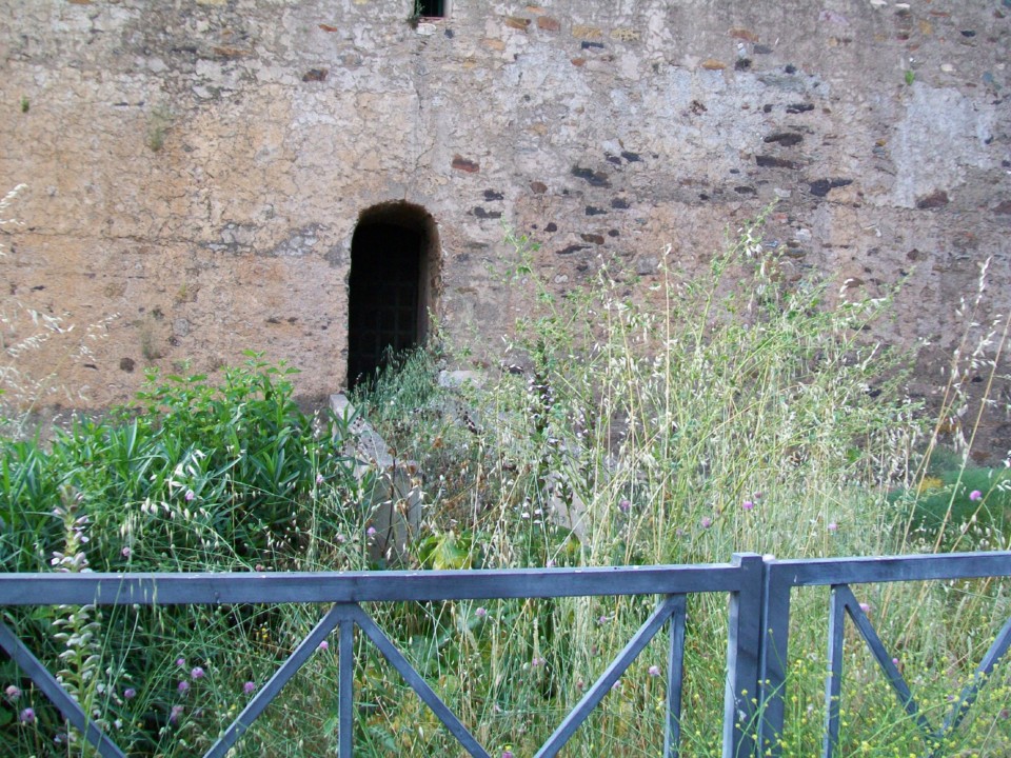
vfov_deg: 39.7
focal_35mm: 36
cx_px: 506
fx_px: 1051
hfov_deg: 51.4
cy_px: 379
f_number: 2.7
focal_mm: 6
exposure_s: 1/125
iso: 64
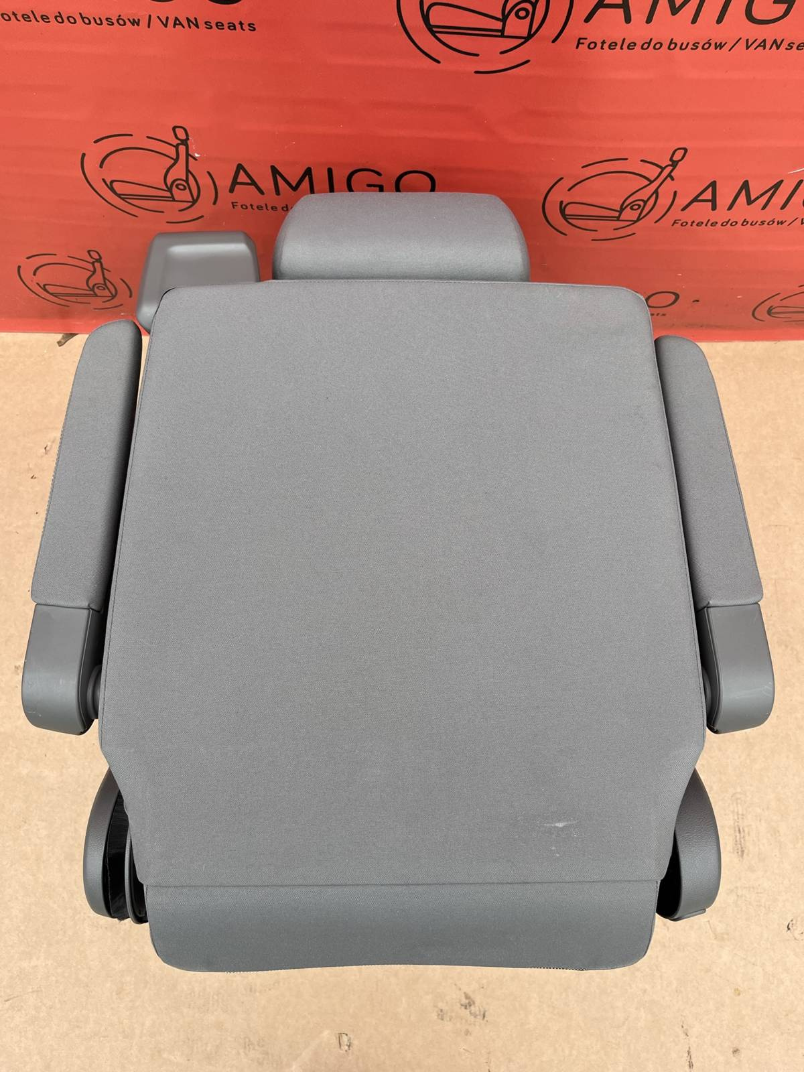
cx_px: 402
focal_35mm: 26
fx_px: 805
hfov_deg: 53.1
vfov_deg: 67.3
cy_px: 536
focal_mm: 5.1
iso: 50
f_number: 1.6
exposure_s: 1/122
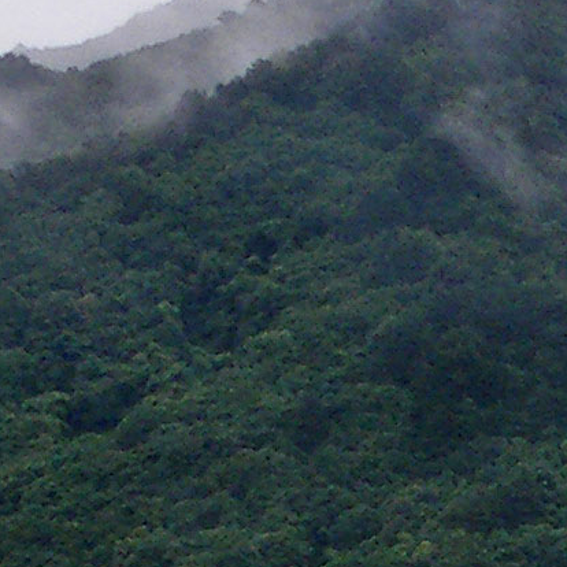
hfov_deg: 7.8
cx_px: 952
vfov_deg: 7.9
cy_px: 838
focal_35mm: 218
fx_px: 4040
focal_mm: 5
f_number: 3.5
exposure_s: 1/160
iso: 50
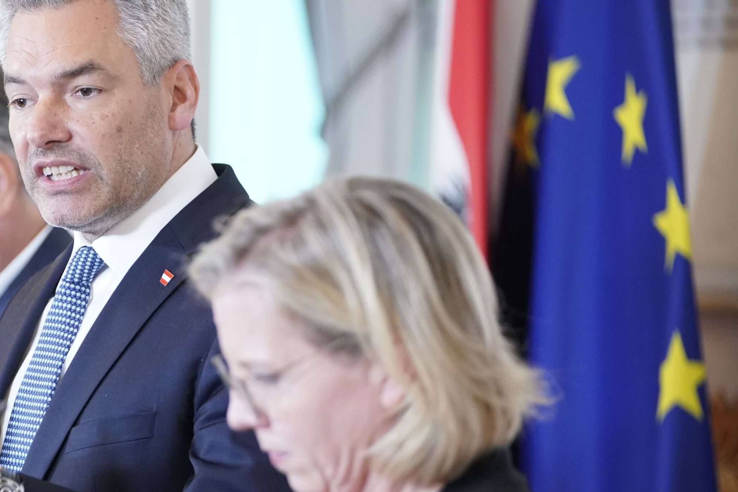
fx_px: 5760
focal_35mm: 281
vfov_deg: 4.9
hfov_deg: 7.3
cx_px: 25
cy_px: 373
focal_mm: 143
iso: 3200
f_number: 2.8
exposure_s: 1/250
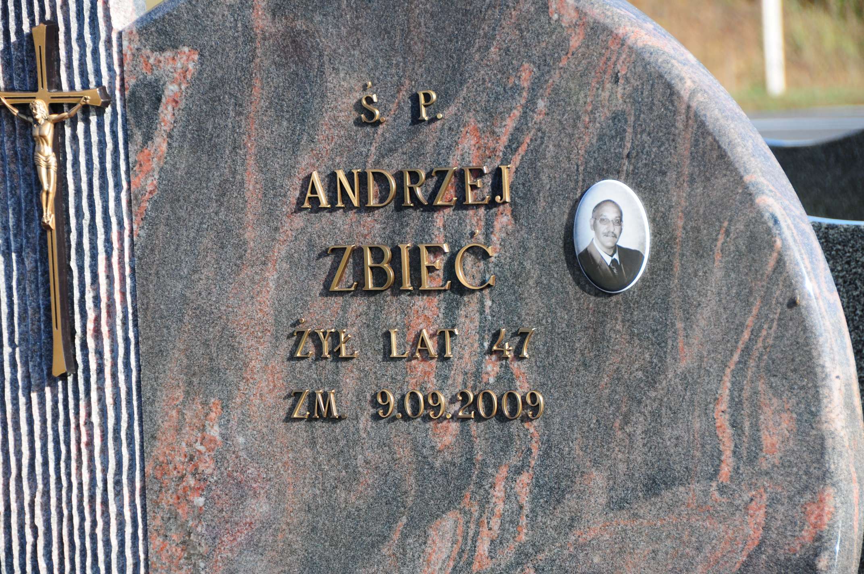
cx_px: 432
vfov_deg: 7.6
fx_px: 4315
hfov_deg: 11.4
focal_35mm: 180
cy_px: 287
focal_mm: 120
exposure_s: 1/500
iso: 320
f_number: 7.1
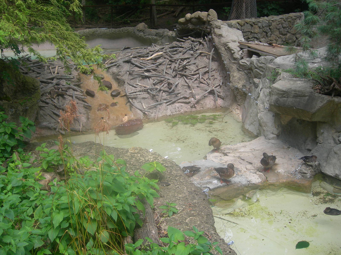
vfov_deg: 37.7
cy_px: 128
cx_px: 170
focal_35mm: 38
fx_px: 374
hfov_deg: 49.0
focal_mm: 7.8
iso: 50
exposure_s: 1/225
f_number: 2.8
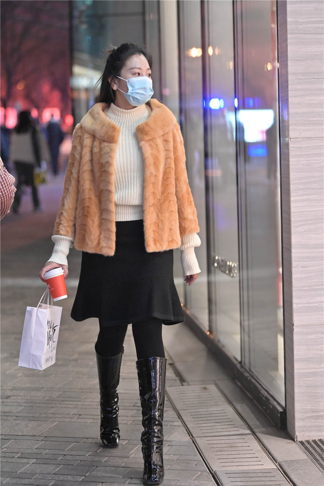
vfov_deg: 20.0
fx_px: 1377
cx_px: 162
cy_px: 243
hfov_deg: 13.4
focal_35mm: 102
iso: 4000
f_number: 2.8
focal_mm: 102
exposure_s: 1/200
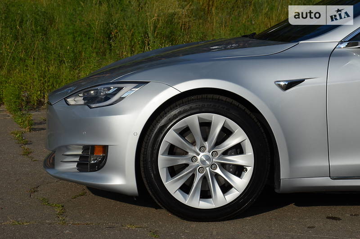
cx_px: 180
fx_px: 1048
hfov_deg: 19.5
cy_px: 120
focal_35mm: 105
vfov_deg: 13.0
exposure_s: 1/400
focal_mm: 70
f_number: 10
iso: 100
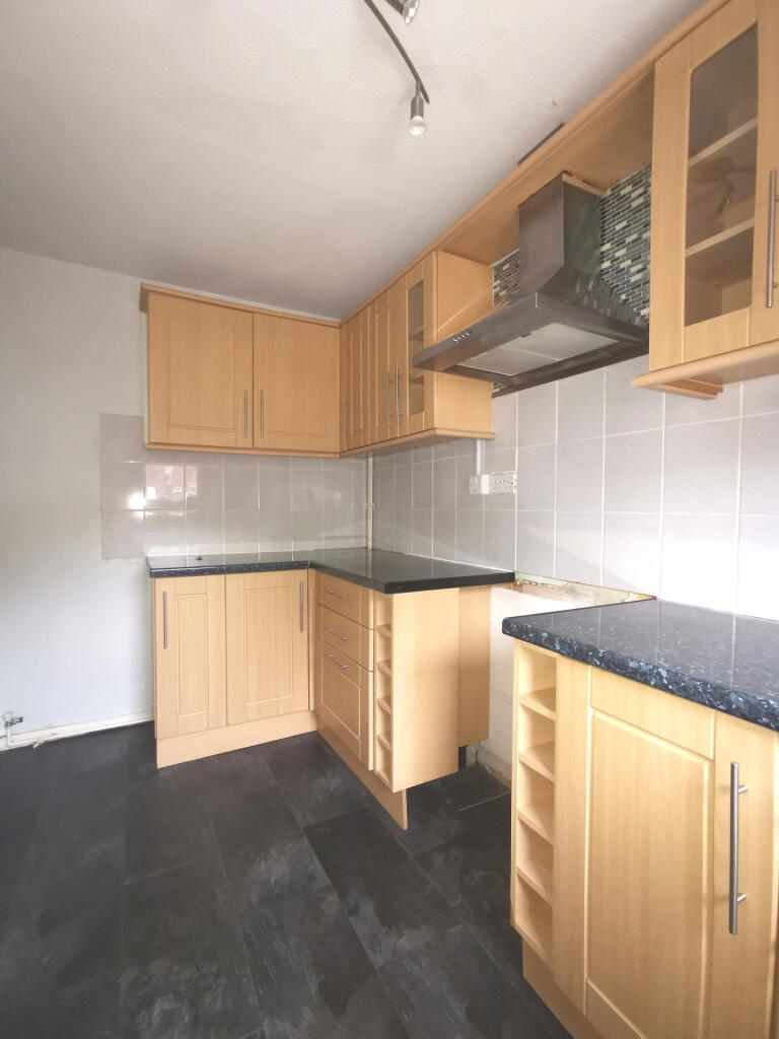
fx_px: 480
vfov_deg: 94.5
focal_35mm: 16
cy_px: 520
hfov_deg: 78.1
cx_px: 390
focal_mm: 2.35
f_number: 2.2
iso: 640
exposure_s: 1/16.7
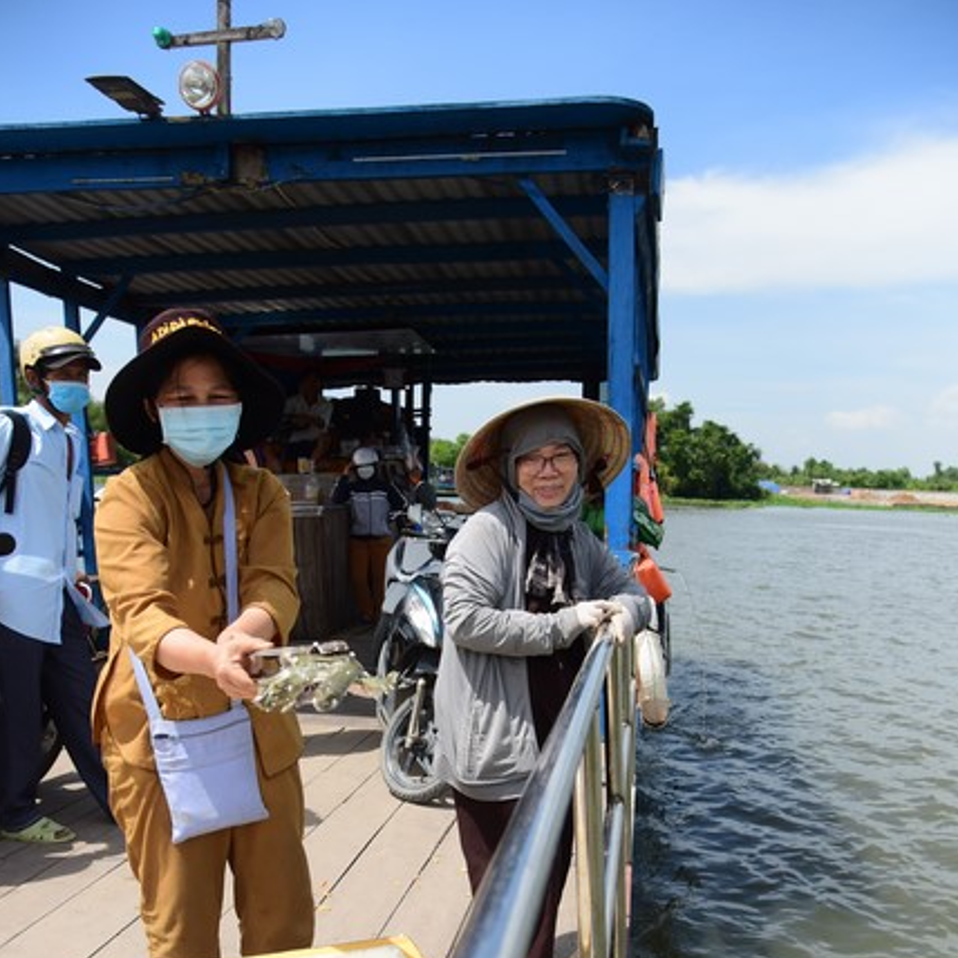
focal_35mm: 31
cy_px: 674
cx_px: 477
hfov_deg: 52.5
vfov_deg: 51.1
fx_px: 971
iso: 500
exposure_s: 1/4000
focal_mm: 24
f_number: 4
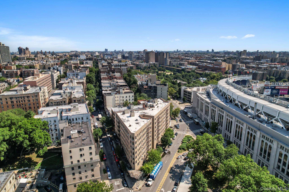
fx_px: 177
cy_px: 96
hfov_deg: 78.6
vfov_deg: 57.2
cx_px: 144
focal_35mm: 22
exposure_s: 1/320
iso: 100
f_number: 2.8
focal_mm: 8.38
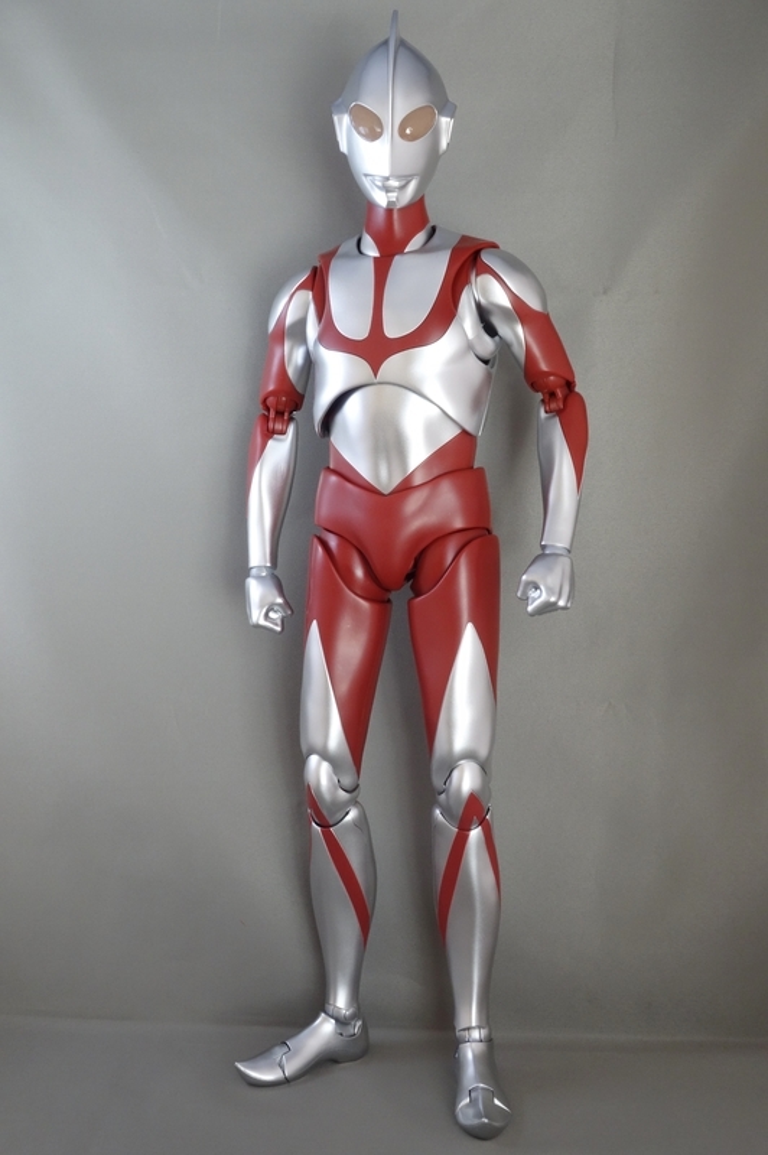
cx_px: 384
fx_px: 1314
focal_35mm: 41
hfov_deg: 32.6
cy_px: 578
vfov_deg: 47.4
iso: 500
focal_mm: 15.28
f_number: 11
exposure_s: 1/6
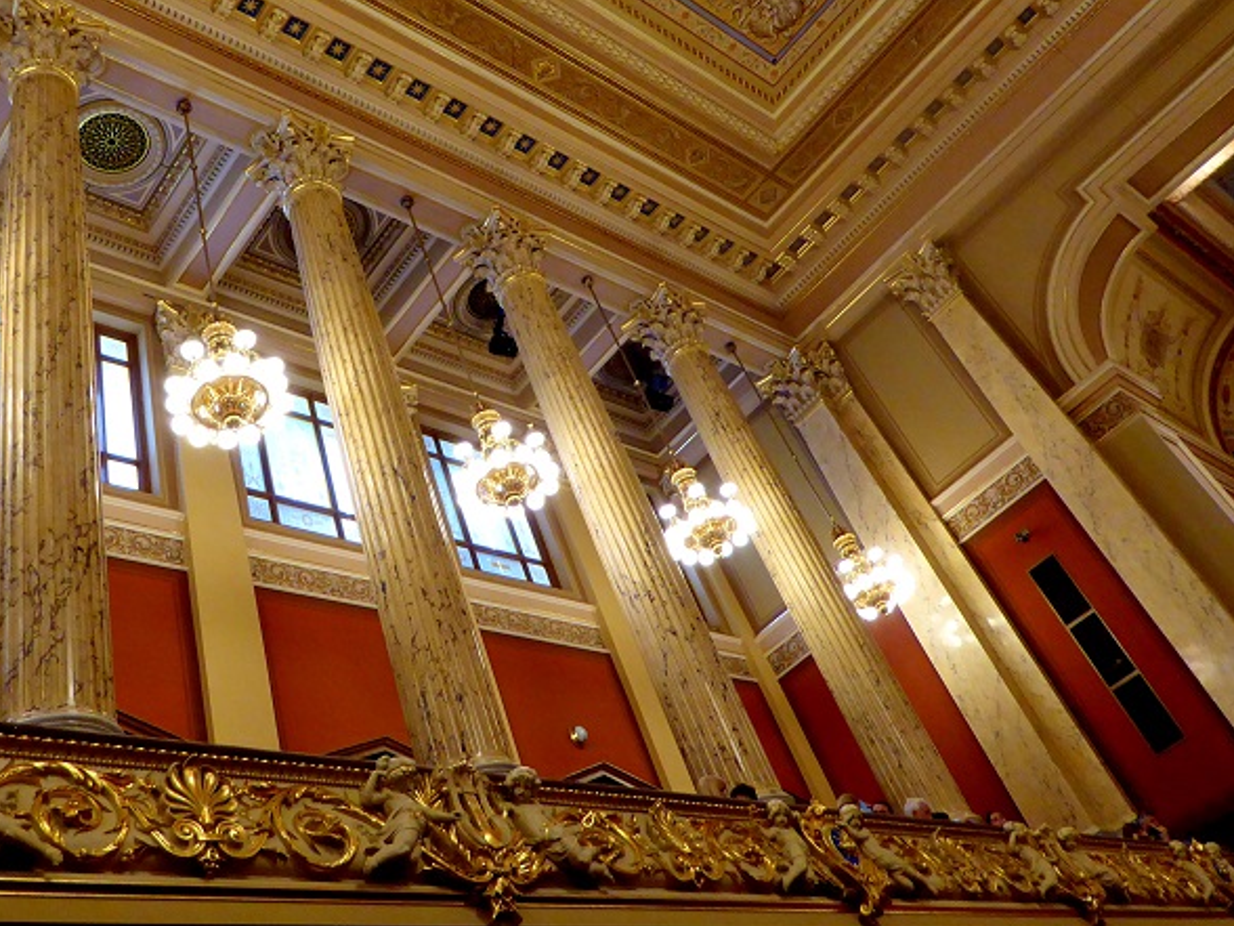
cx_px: 466
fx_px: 1212
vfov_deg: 41.5
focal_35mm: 34
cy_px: 353
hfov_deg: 53.4
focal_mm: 4.3
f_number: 3.3
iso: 400
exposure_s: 1/25
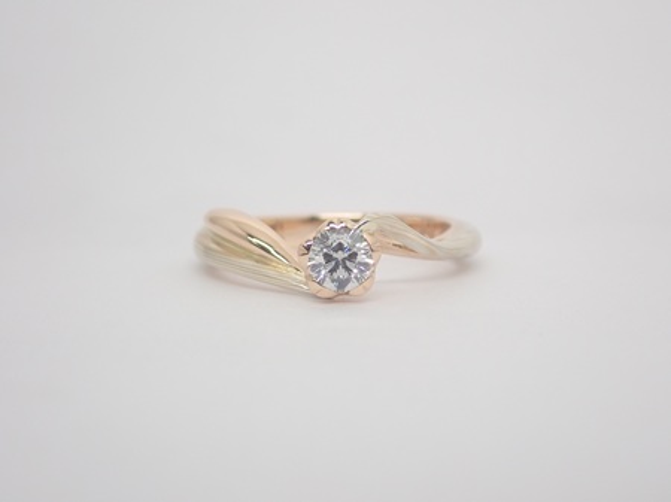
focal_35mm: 82
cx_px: 336
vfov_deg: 18.0
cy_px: 251
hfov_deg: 23.8
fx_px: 1589
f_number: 4.3
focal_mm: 14.62
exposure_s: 1/125
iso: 200
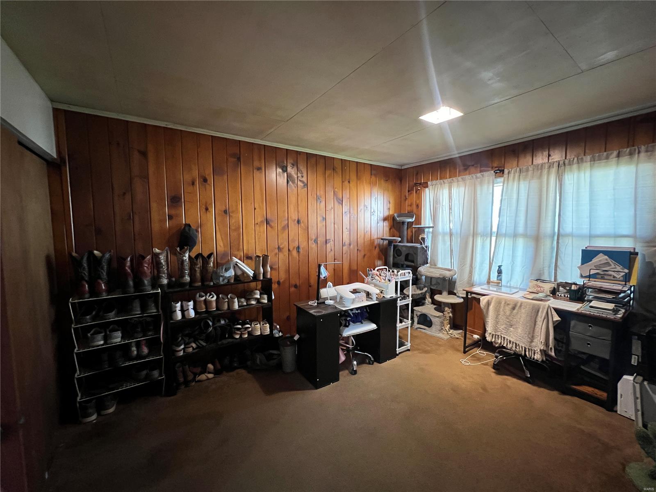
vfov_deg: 89.9
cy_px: 246
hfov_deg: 106.2
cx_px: 328
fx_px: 246
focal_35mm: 13
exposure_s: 1/60
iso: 1000
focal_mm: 1.57
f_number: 1.8
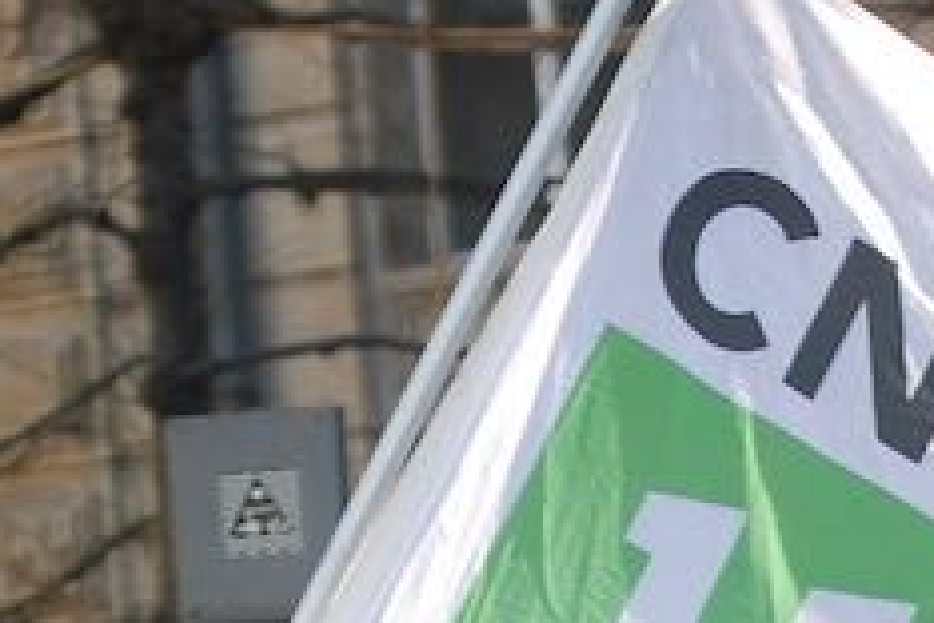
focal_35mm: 534
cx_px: 335
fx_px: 13846
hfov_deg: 3.9
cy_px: 1512
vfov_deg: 2.6
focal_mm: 65
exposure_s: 1/200
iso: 200
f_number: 4.2
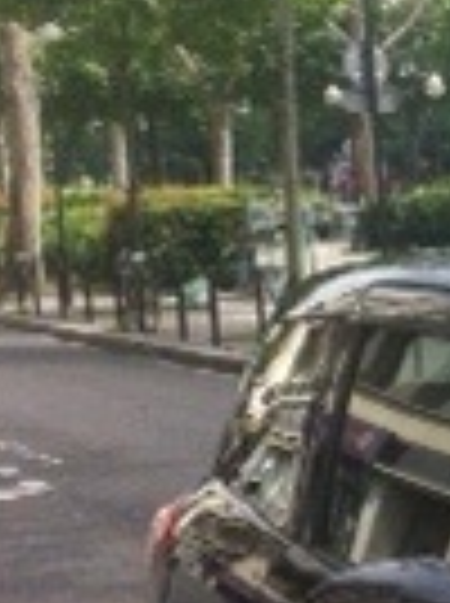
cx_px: 1125
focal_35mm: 167
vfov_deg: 11.5
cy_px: 792
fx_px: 2904
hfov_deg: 8.1
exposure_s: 1/559
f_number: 2.8
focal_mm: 3.85
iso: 80
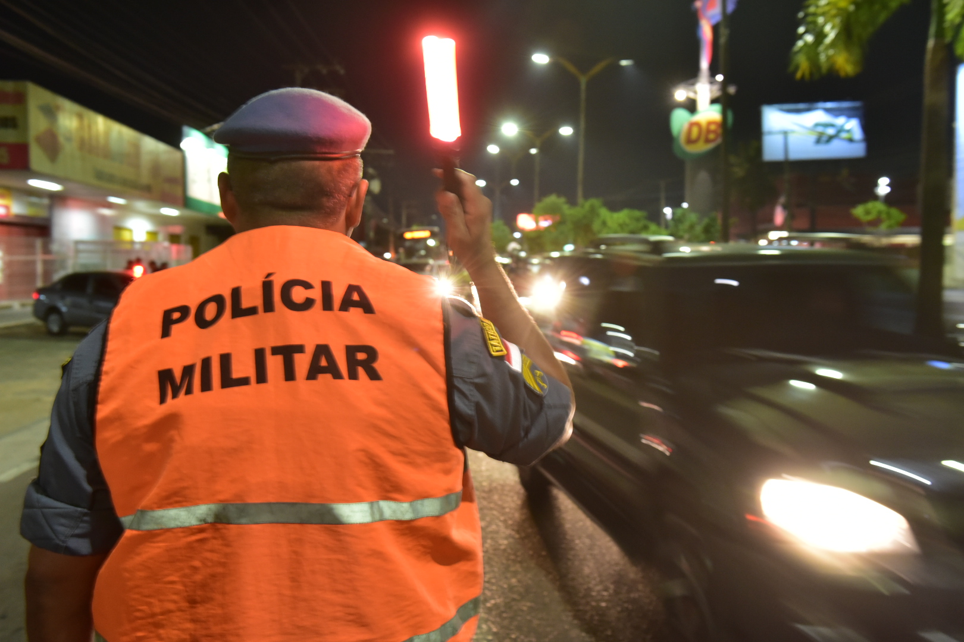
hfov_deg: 48.5
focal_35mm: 40
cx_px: 482
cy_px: 321
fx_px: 1071
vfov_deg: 33.4
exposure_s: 1/13
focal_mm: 40
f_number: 9
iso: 2500
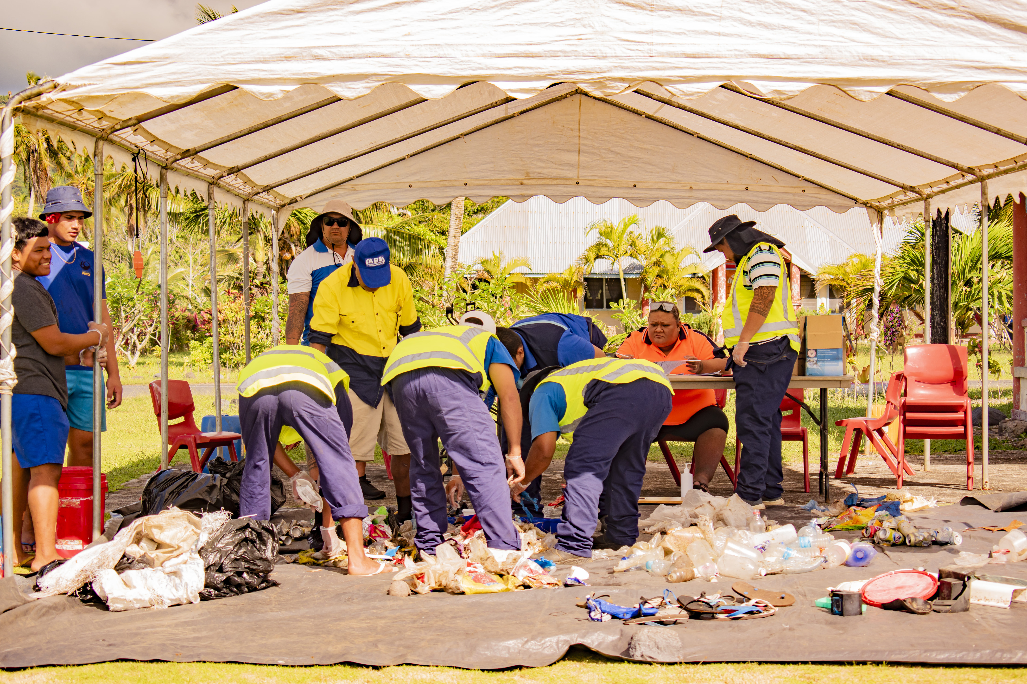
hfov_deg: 24.6
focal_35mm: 82
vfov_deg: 16.6
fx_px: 2353
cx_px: 514
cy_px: 342
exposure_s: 1/320
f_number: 5.6
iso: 100
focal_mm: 55
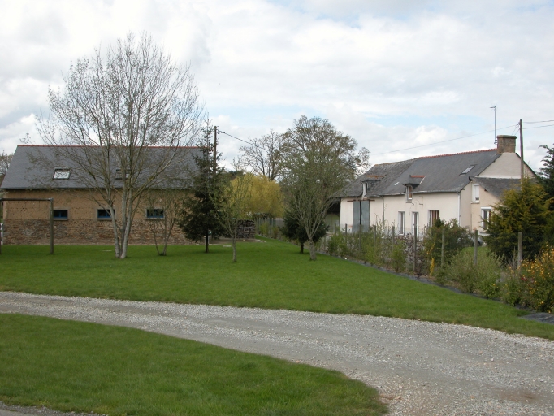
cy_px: 208
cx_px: 277
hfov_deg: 52.6
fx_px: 560
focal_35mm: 35
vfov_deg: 40.7
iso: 100
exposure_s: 1/286
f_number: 6.3
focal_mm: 8.9
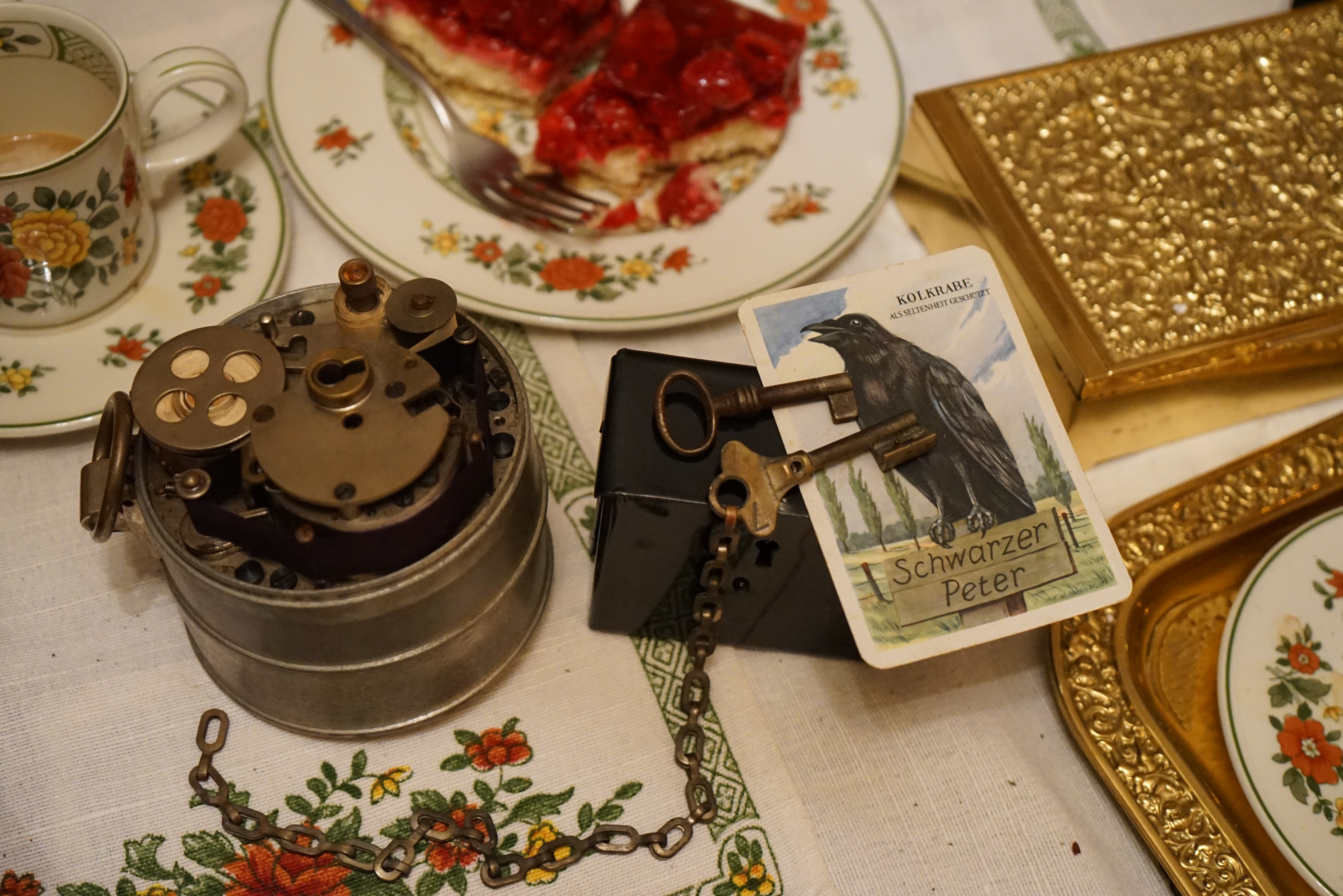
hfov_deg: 39.6
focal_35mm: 50
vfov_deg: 27.0
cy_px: 448
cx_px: 672
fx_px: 1865
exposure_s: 1/160
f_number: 4.5
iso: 5000
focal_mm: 50
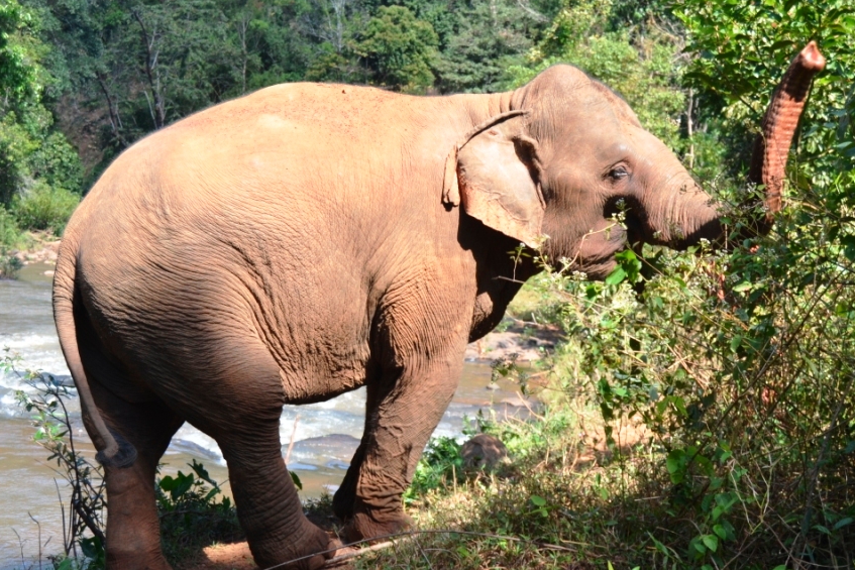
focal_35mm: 58
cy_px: 301
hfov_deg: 34.5
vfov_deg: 23.4
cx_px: 426
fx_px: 1378
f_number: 5.6
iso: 100
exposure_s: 1/160
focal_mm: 32
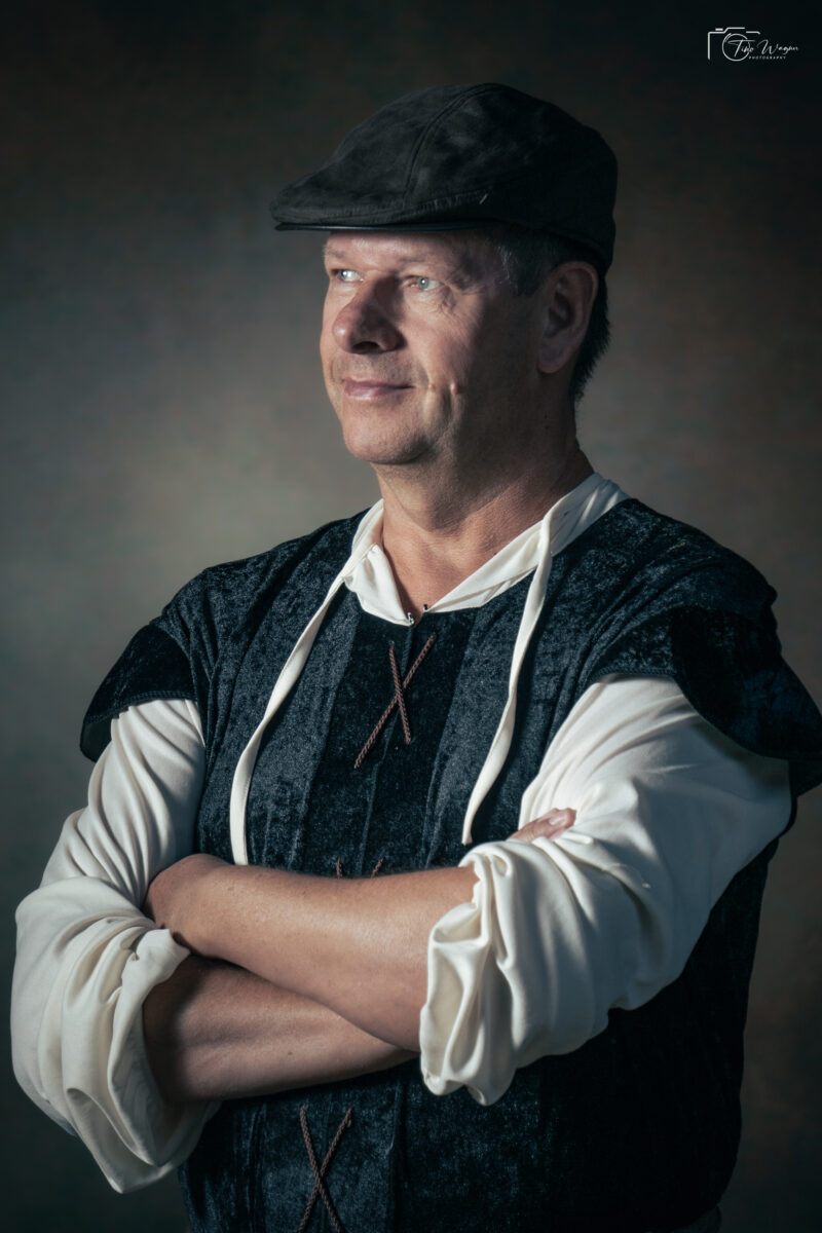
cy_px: 616
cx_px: 411
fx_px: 9144
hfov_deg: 5.1
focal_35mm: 267
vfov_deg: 7.7
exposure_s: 1/160
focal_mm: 178
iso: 100
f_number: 6.3
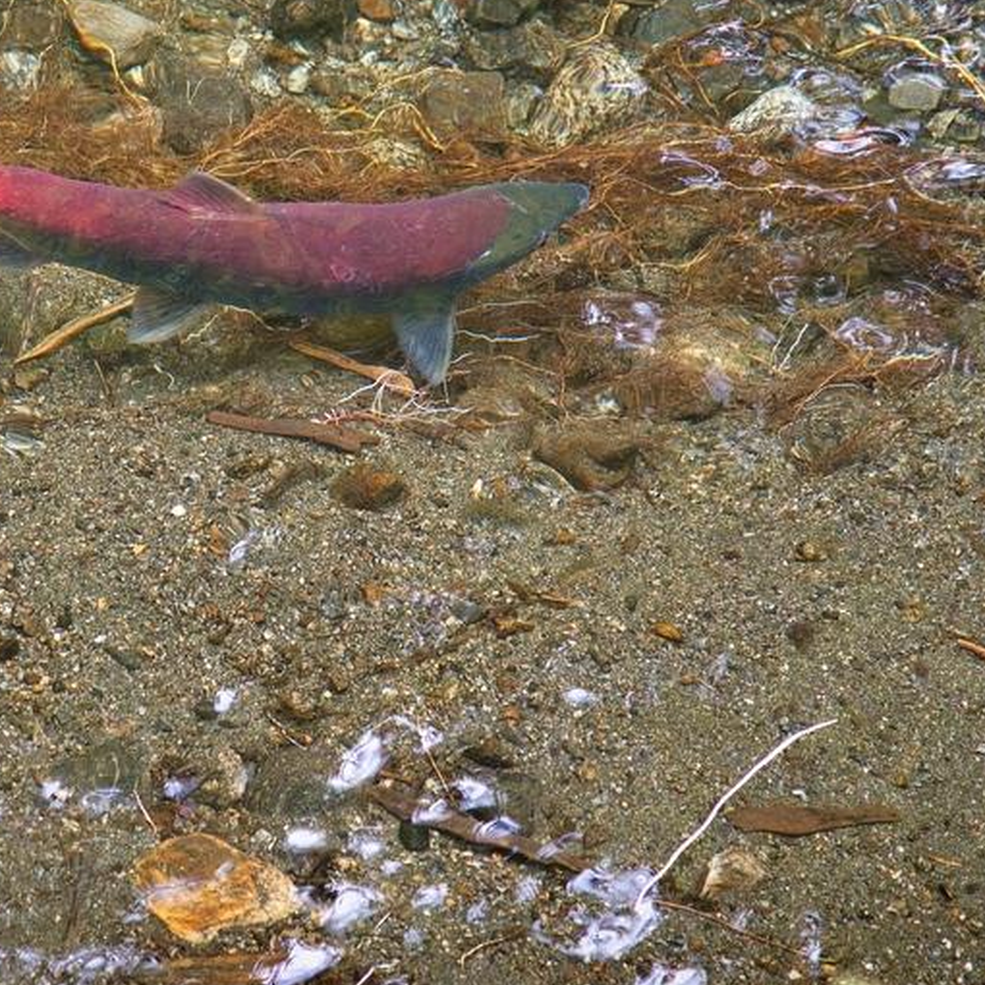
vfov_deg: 6.8
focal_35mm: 256
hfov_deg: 6.8
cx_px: 249
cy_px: 272
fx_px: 8241
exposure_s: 1/250
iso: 1250
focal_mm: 120
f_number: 4
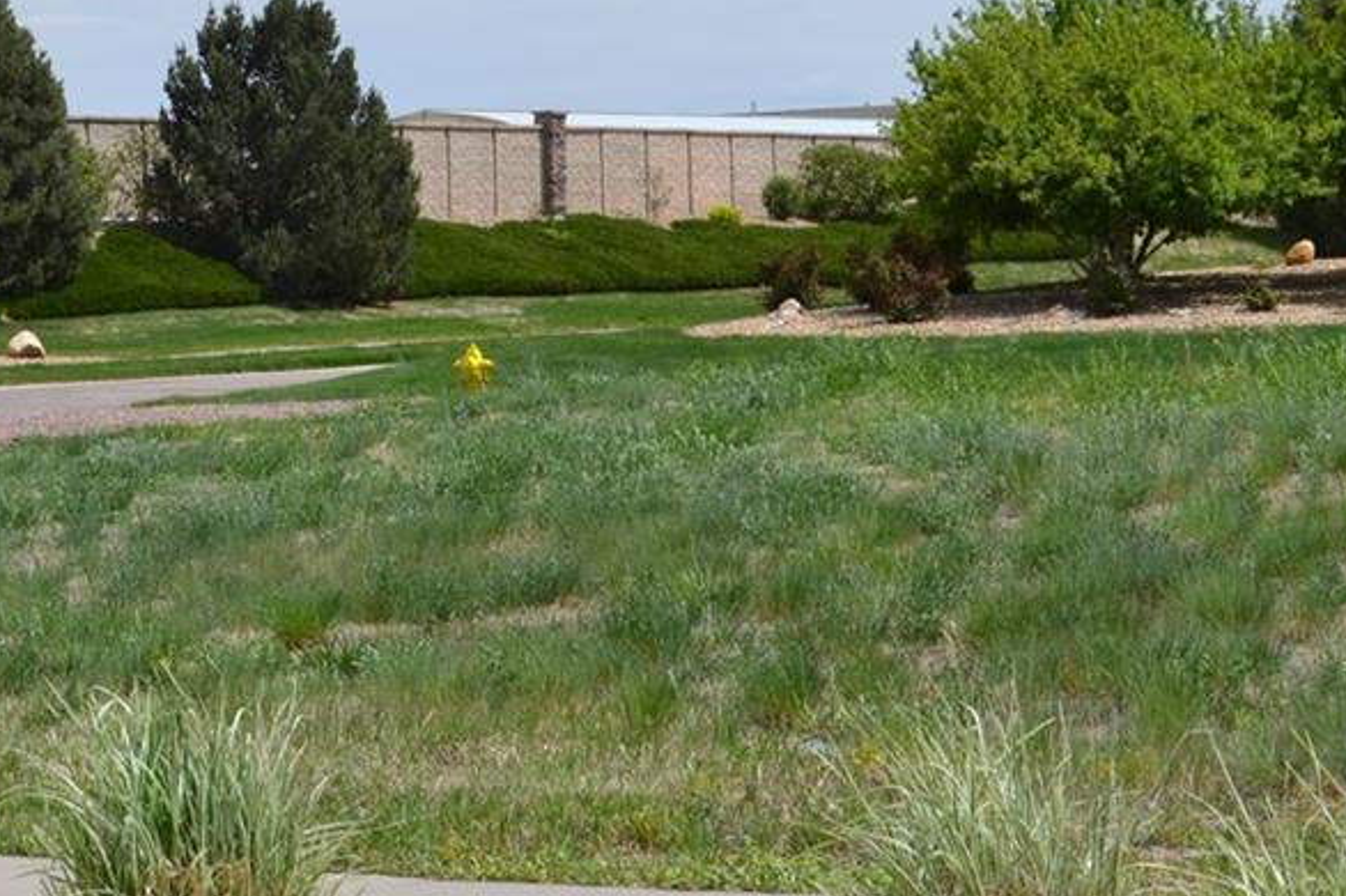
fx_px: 5357
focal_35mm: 143
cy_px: 319
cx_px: 230
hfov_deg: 14.2
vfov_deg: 9.6
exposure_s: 1/250
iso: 100
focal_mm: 35
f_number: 8
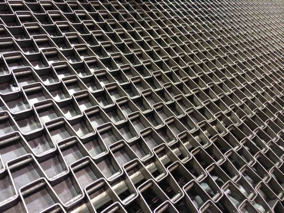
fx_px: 246
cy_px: 106
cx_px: 142
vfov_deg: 46.8
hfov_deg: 60.0
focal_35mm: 30
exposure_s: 1/30
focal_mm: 4.12
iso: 250
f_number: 2.2
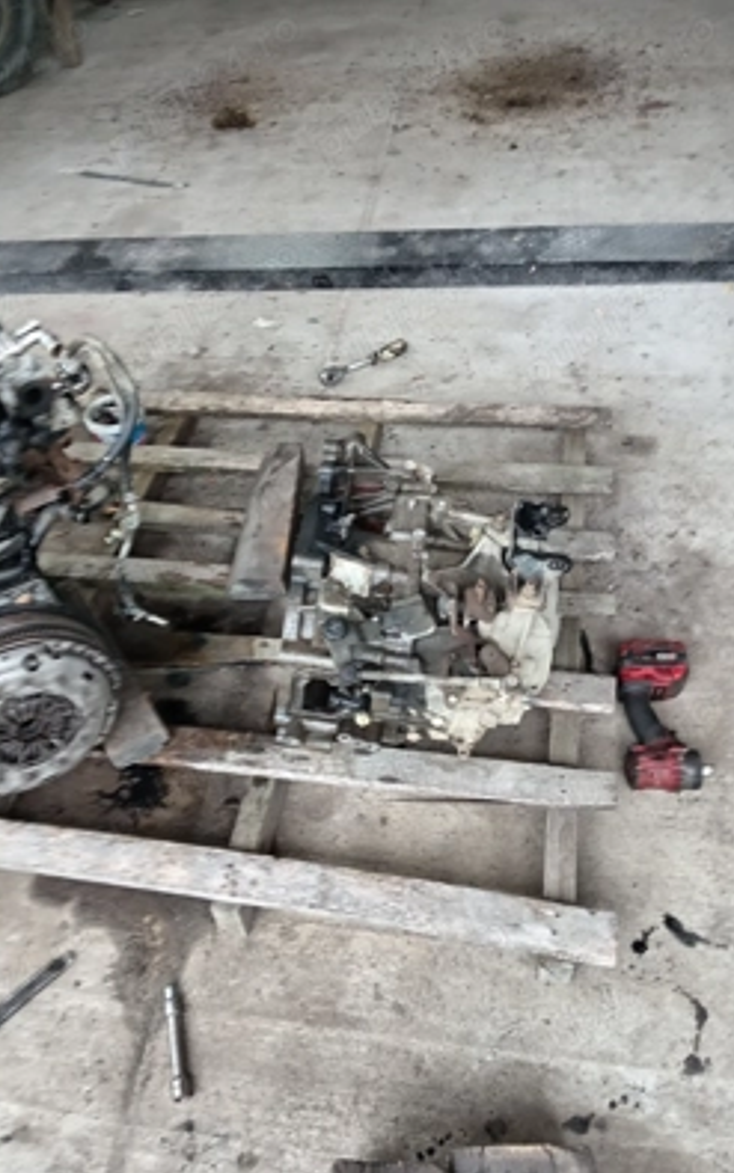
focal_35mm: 29
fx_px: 928
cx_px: 306
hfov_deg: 43.0
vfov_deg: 64.6
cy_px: 591
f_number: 1.8
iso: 426
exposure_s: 1/25
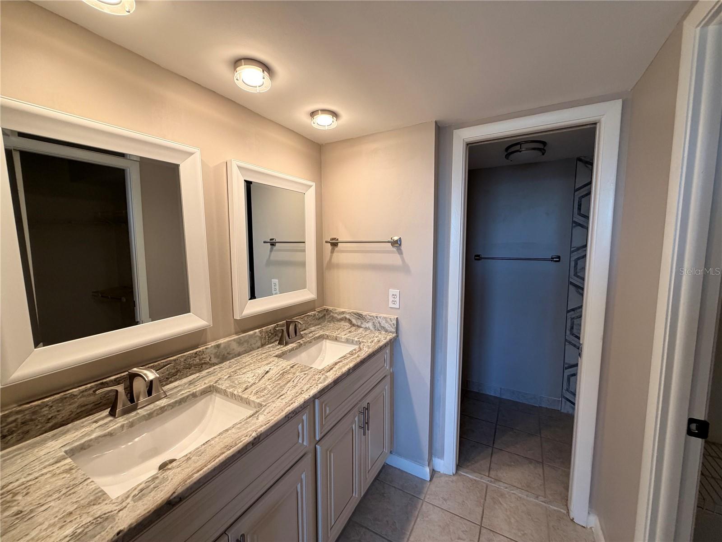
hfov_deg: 102.1
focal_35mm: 14
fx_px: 292
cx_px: 361
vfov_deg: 85.7
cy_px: 271
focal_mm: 2.22
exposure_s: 1/120
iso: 160
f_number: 2.2
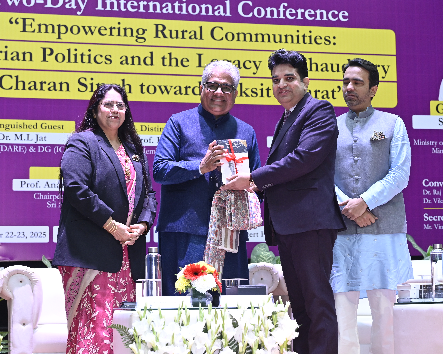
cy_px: 178
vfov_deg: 21.0
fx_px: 957
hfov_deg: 26.1
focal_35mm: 73
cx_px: 222
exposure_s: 1/160
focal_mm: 64
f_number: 4.5
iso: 1600
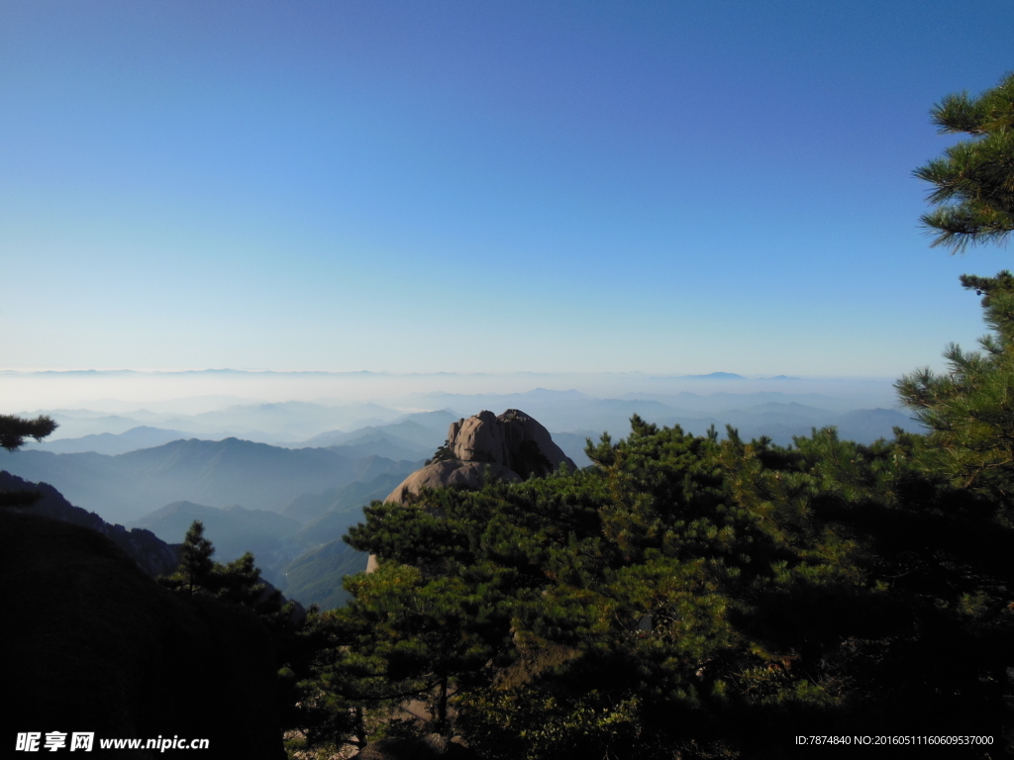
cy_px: 380
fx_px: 732
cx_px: 507
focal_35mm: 25
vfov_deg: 54.9
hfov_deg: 69.4
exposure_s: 1/1250
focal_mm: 4.5
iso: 125
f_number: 3.5
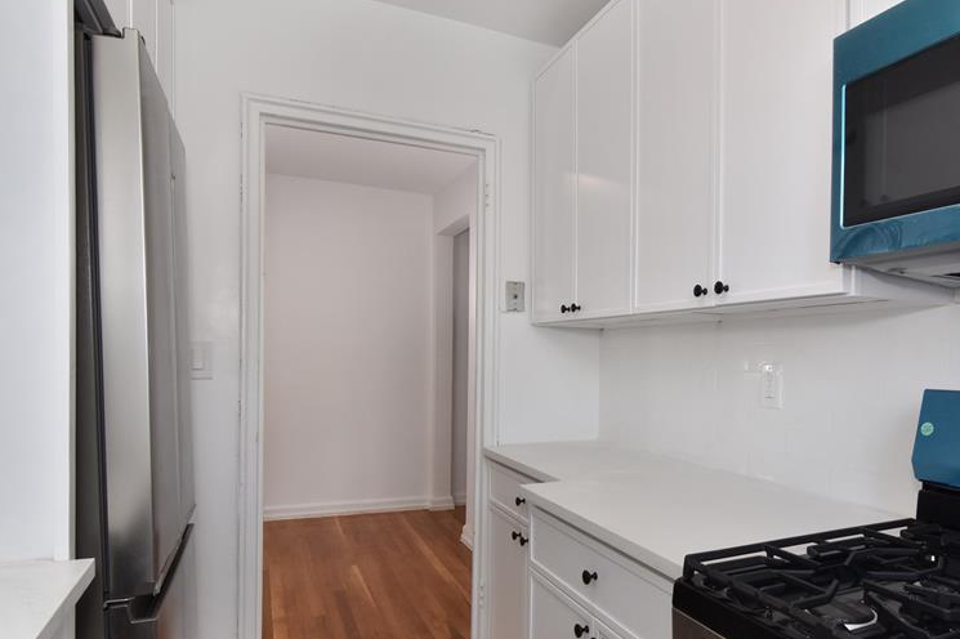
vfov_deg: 55.5
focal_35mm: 23
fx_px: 605
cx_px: 599
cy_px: 366
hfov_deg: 75.6
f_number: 11
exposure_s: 1/60
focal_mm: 11
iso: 500
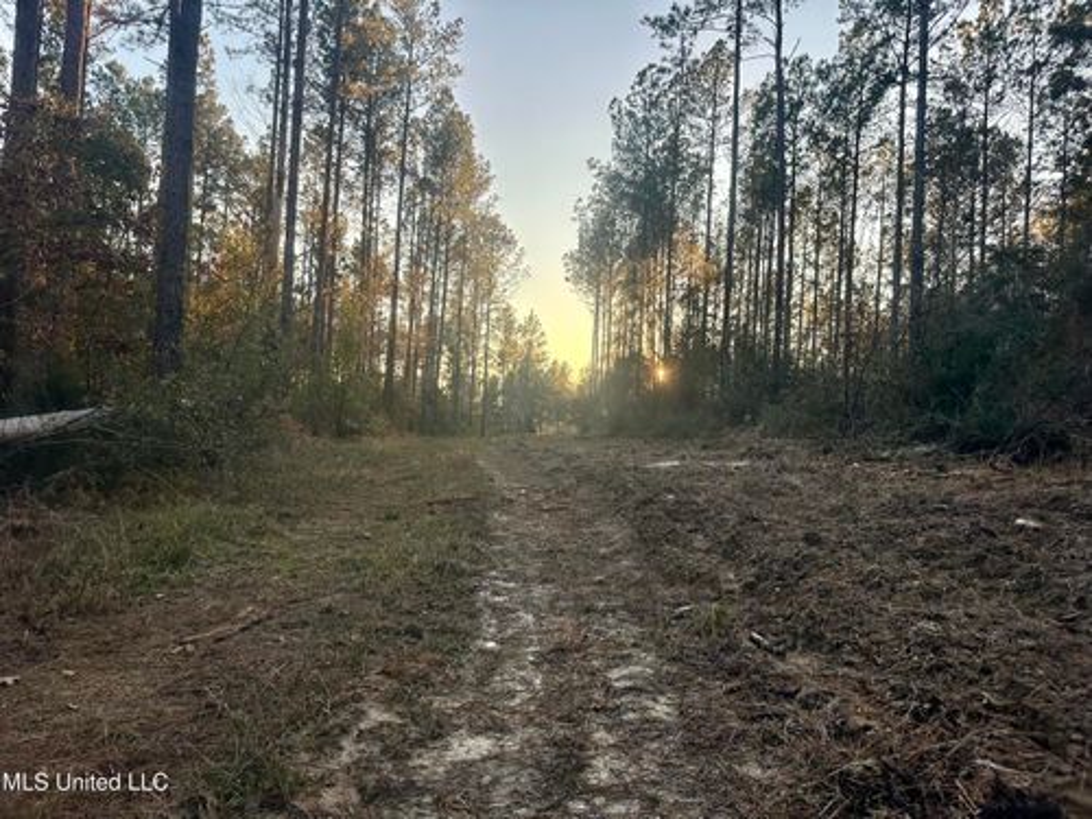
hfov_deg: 71.6
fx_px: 757
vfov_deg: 56.8
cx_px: 546
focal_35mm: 24
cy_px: 410
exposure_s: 1/1062
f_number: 1.78
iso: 80
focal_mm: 6.86
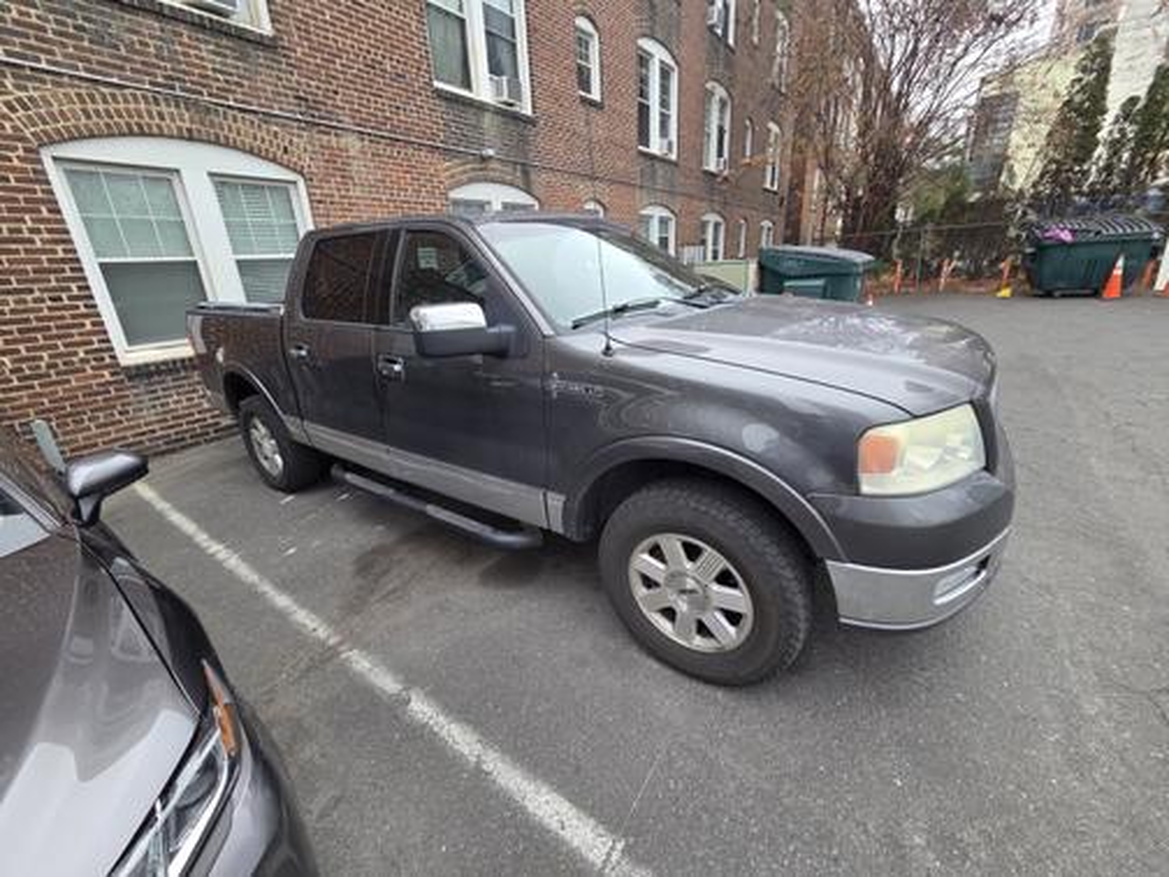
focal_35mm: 13
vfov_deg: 89.9
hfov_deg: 106.2
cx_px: 584
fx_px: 439
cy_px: 438
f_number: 2.2
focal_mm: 2.2
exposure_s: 1/242
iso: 50
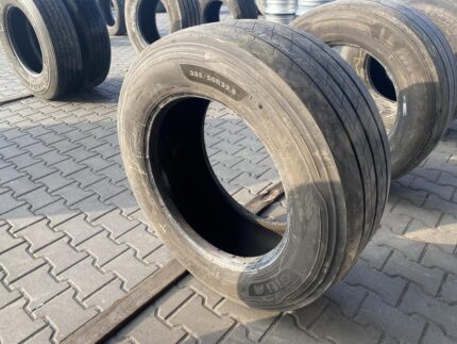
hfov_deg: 67.3
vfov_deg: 53.1
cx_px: 228
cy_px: 172
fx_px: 343
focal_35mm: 26
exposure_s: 1/152
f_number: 1.8
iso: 32
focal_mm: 4.25
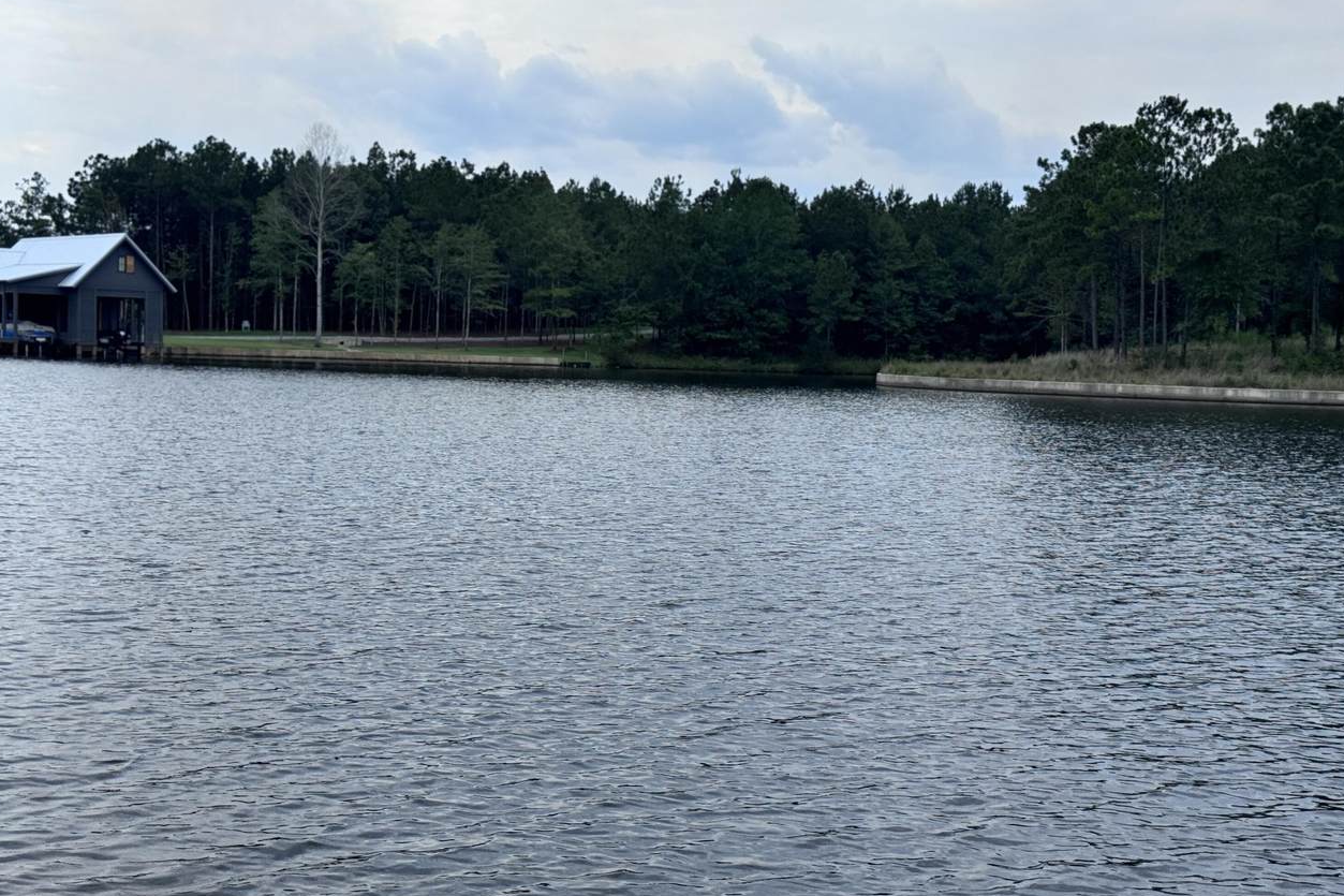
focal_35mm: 51
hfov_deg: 38.9
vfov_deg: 26.5
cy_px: 437
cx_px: 669
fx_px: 1904
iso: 64
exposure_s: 1/4049
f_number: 1.78
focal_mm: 6.76
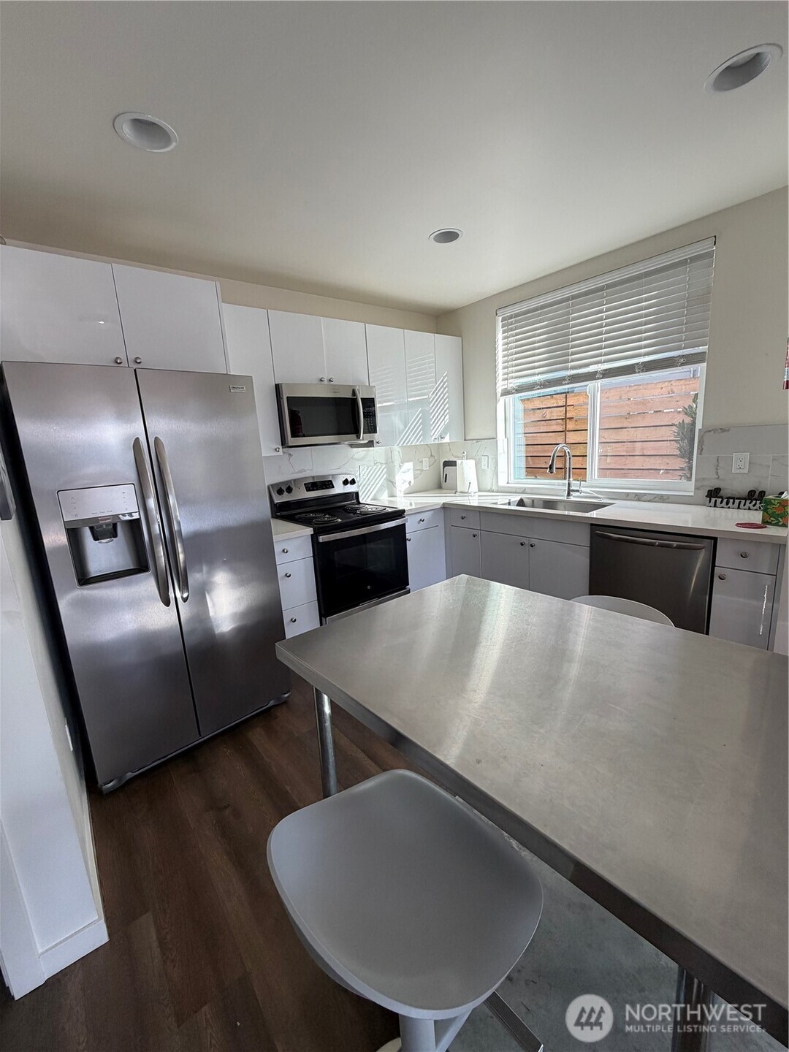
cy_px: 526
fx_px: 425
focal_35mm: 14
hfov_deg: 85.7
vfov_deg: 102.1
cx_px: 394
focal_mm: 2.22
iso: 100
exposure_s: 1/121
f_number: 2.2
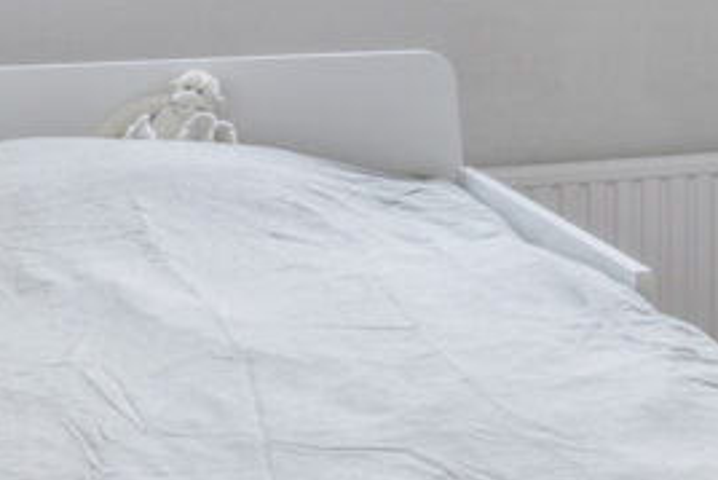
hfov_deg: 18.2
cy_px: -139
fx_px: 2055
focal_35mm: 103
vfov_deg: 12.9
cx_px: 983
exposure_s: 1/10
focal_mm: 18
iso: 200
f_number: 8
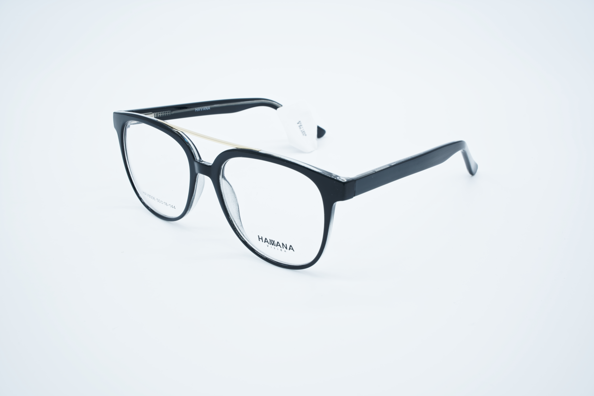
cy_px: 198
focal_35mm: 42
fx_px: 693
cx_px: 297
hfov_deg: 46.4
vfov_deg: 31.9
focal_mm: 42
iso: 100
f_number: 16
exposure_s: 1/20
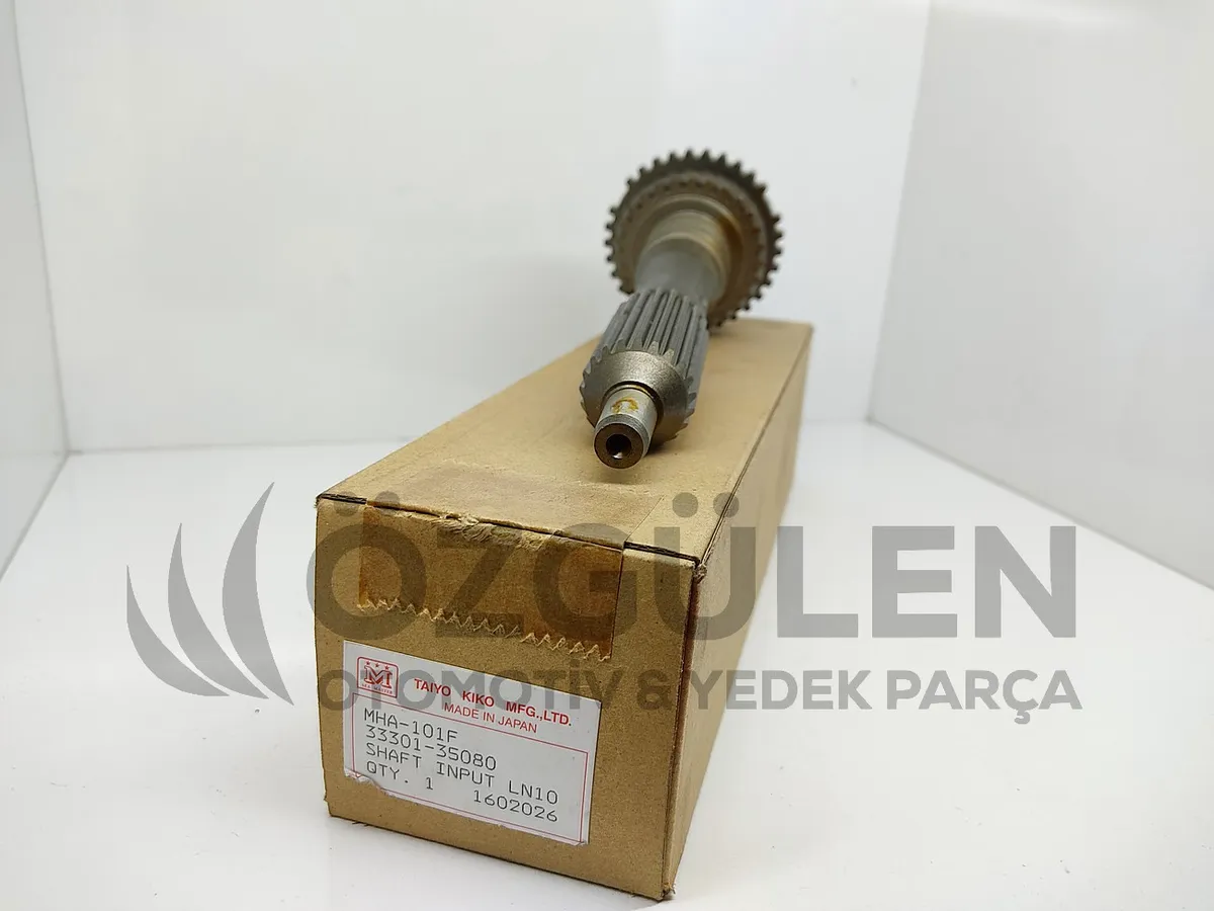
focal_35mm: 26
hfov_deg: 67.3
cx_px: 607
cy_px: 456
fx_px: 912
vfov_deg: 53.1
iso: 181
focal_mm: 4.74
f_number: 1.79
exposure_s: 1/100
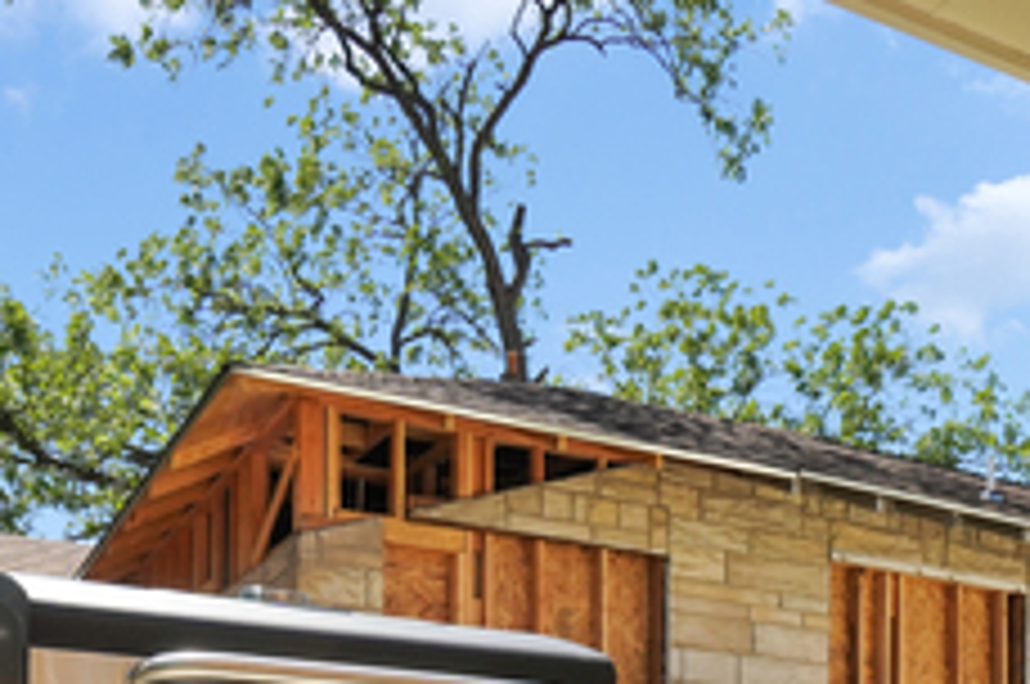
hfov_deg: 46.1
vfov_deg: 26.8
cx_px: 396
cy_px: 889
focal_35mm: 42
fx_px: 1200
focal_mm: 10
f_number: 7.1
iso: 400
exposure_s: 1/800
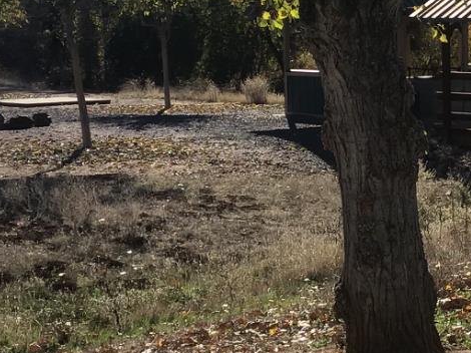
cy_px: 89
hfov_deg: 19.5
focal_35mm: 99
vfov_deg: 14.9
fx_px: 1346
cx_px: 427
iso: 25
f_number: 2.4
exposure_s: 1/981
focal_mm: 3.3
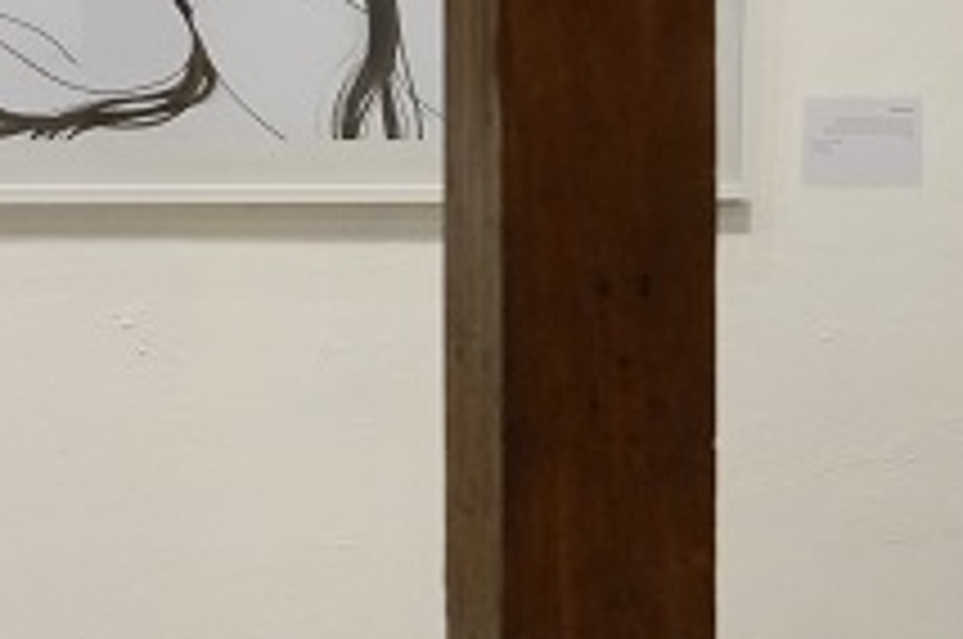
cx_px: 1206
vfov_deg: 6.5
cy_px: 320
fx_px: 5636
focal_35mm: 211
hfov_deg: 9.6
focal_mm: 35
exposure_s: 1/250
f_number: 2
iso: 2500
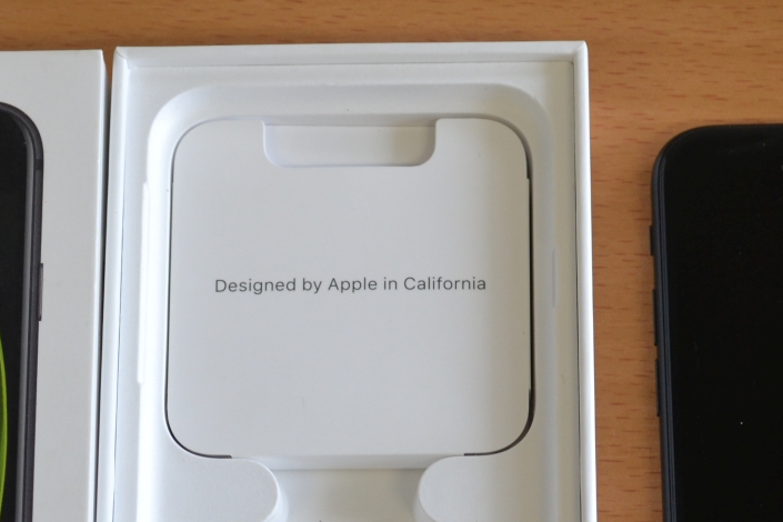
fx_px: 3110
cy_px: 515
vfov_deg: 9.5
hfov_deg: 14.3
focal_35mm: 143
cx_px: 369
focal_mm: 42
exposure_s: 1/30
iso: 400
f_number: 5.3
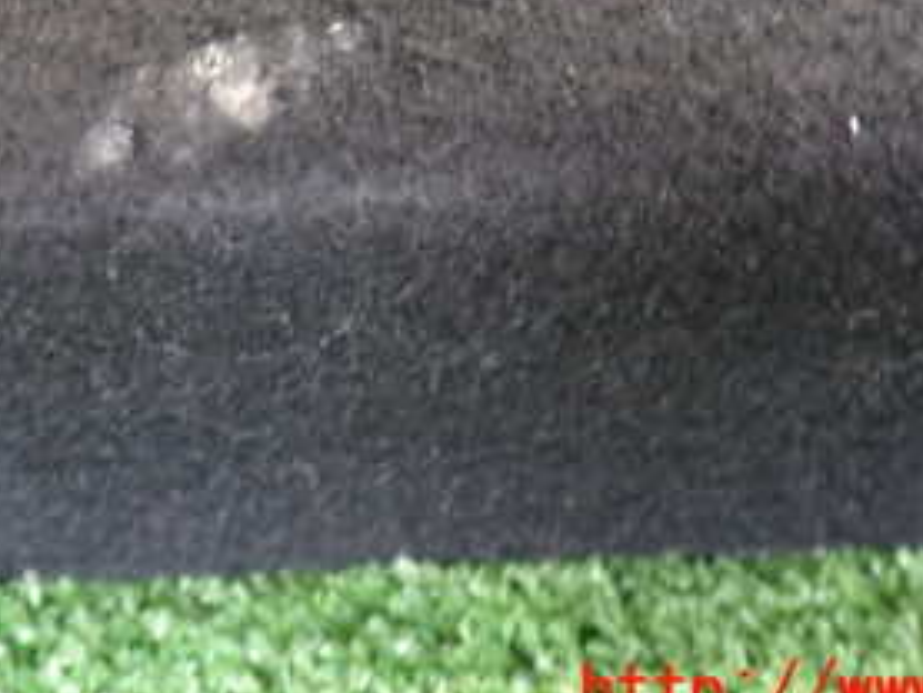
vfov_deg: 21.7
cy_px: -13
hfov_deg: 29.7
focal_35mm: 65
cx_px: 333
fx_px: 1734
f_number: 2.3
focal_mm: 5.4
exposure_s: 1/30
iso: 800
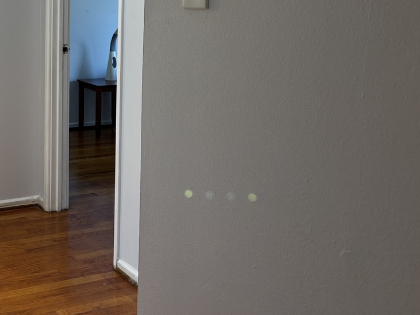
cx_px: 33
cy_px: 49
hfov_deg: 35.1
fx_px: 619
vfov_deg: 27.8
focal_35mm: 51
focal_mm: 5.96
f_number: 1.6
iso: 100
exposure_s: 1/60
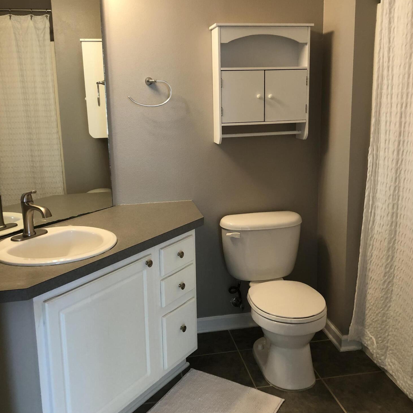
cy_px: 187
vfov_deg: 48.4
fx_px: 459
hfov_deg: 48.4
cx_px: 212
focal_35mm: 34
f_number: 1.8
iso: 40
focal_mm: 3.99
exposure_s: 1/15
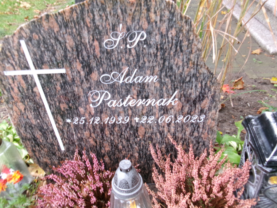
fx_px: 224
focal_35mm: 28
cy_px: 104
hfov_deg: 63.4
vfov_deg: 49.7
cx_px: 138
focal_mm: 5.1
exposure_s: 1/34
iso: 200
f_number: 3.9
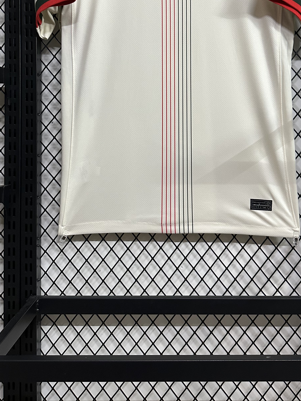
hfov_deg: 35.9
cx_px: 178
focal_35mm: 40
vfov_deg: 45.3
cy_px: 102
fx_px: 464
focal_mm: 6.86
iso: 400
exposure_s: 1/50
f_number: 1.78
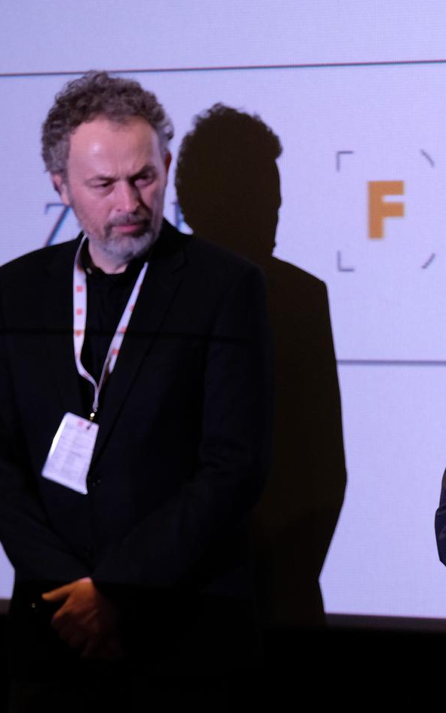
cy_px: 401
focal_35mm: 226
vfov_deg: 9.3
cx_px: 463
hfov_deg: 5.8
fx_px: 4393
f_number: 2.8
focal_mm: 87.1
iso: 2500
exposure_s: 1/100
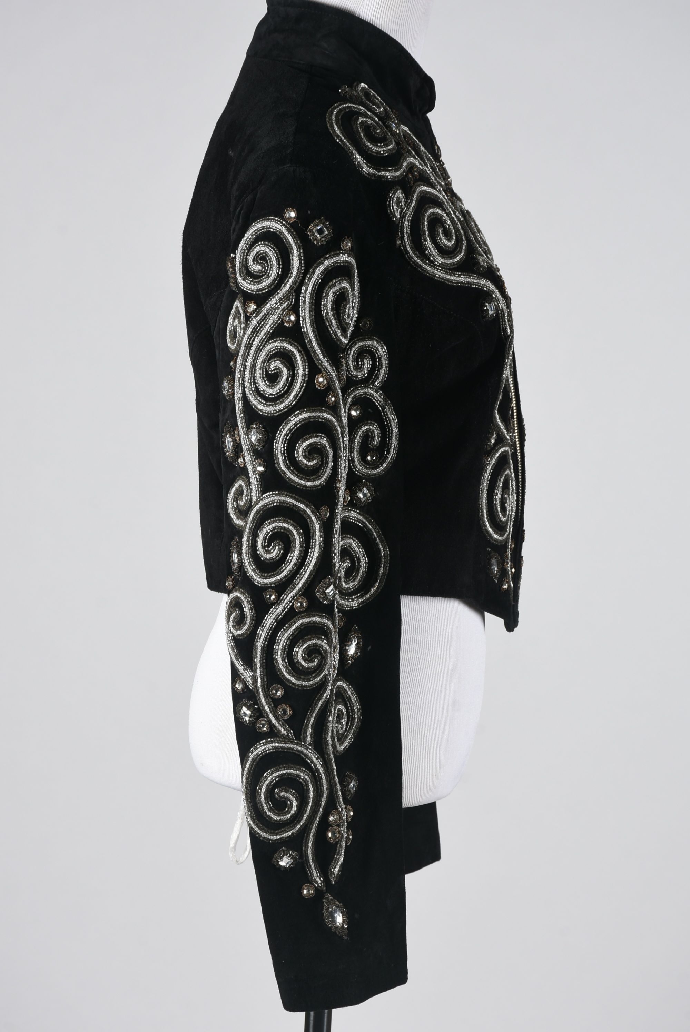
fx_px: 3013
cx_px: 345
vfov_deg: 19.4
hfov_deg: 13.1
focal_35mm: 105
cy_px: 516
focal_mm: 70
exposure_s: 1/125
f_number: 11
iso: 200
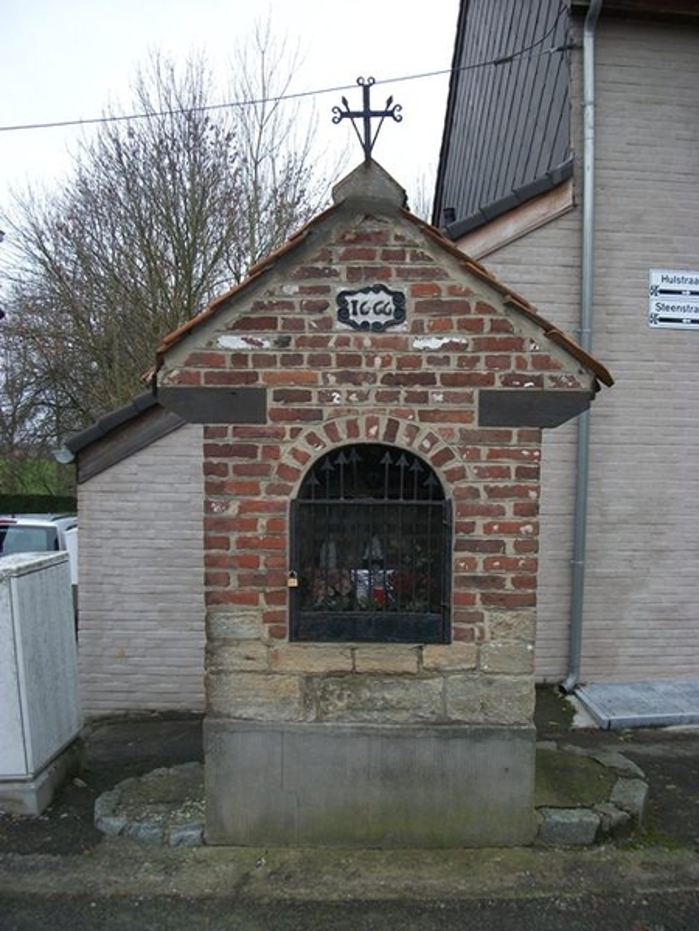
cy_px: 466
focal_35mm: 32
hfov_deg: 44.2
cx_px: 350
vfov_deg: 56.8
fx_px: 862
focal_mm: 5.7
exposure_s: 1/160
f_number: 2.9
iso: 80
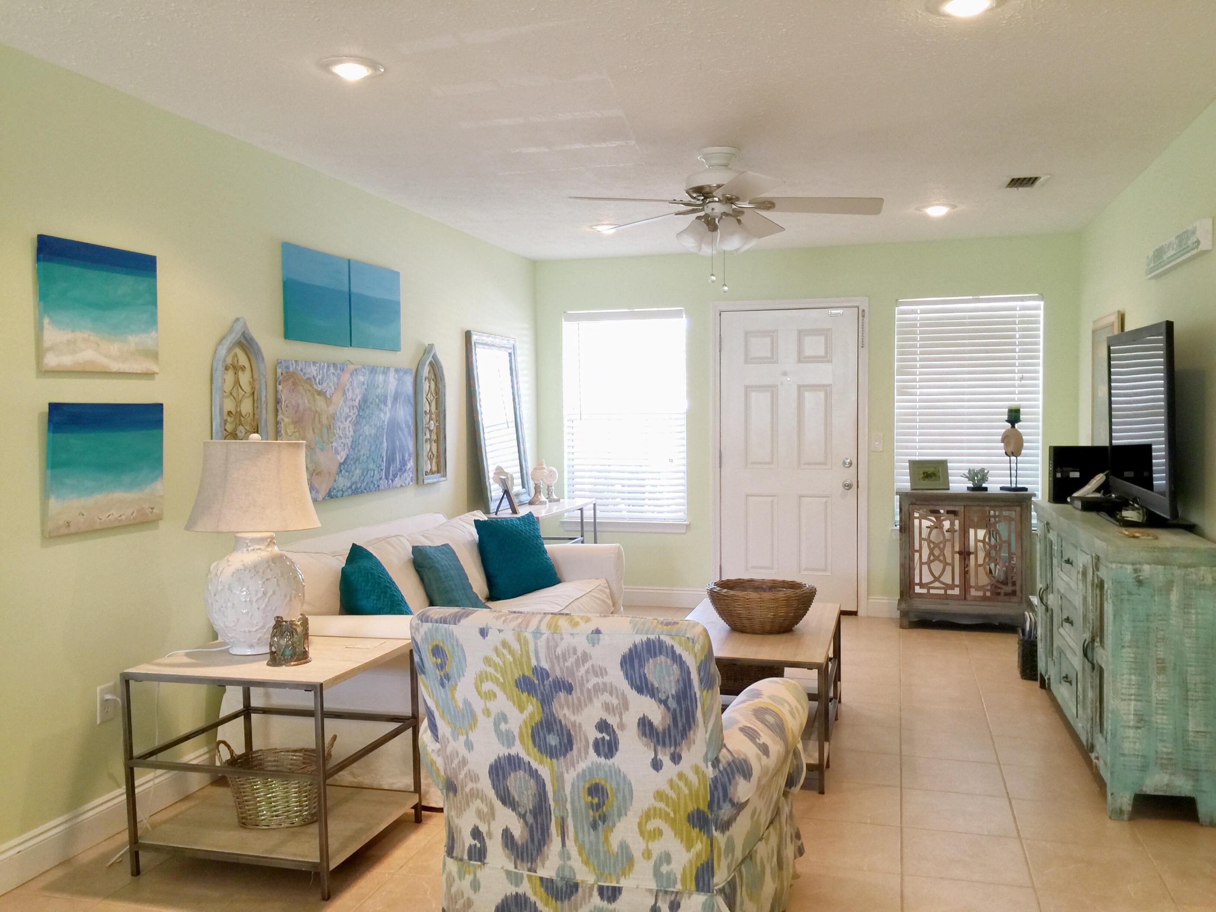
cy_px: 456
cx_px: 608
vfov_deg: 48.2
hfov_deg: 61.7
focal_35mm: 29
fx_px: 1019
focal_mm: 4.15
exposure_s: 1/15
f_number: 2.2
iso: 32
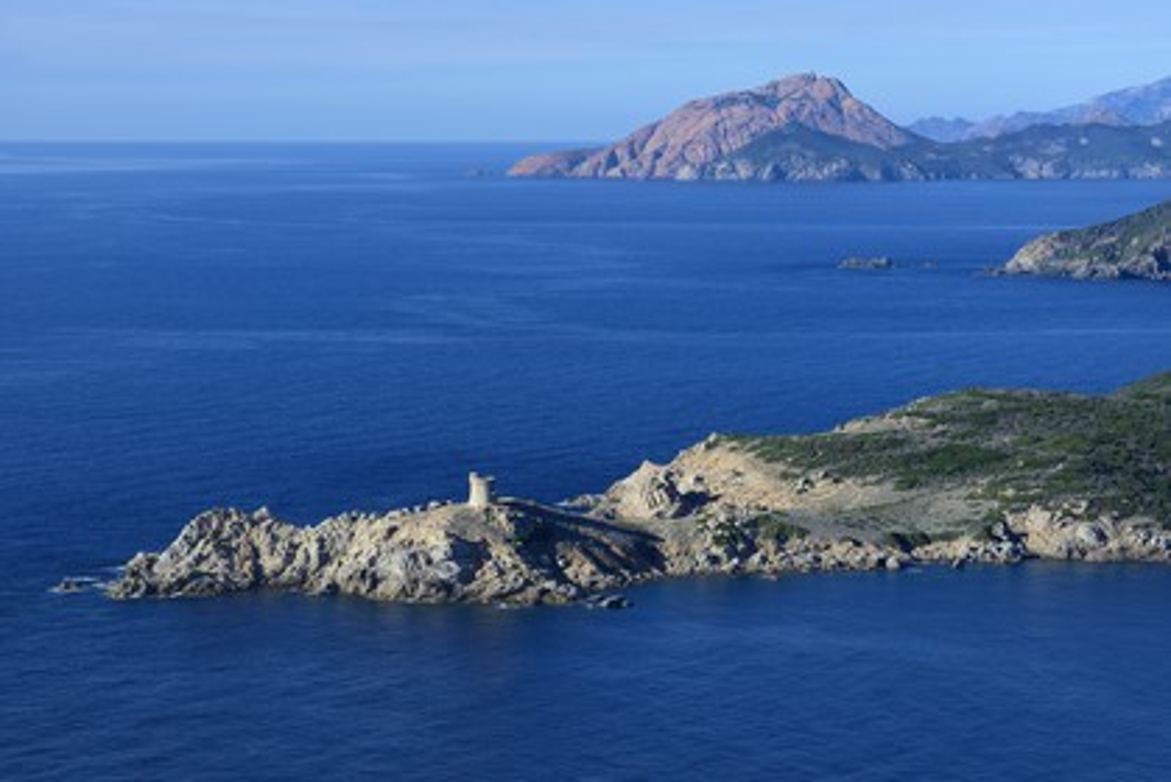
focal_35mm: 100
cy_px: 391
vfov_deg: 13.7
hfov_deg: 20.4
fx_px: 3255
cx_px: 586
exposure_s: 1/1000
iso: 400
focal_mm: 100
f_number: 10
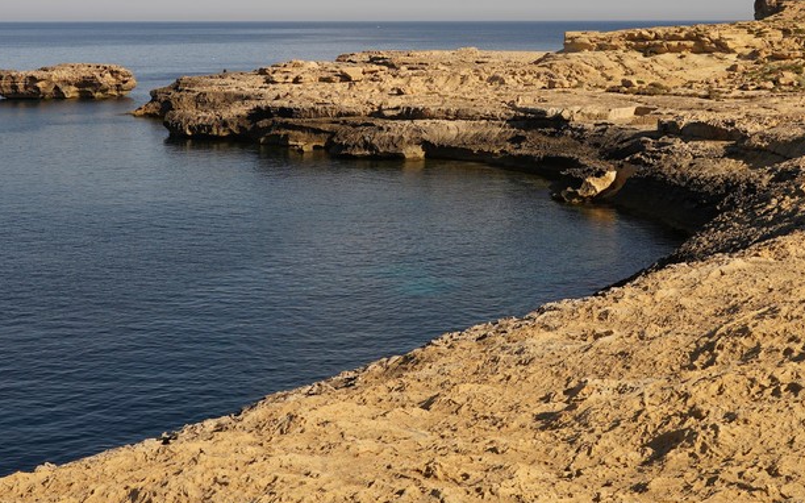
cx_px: 535
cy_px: 95
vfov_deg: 20.1
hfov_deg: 31.8
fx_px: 1404
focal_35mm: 64
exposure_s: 1/125
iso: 100
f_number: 14
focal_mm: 32
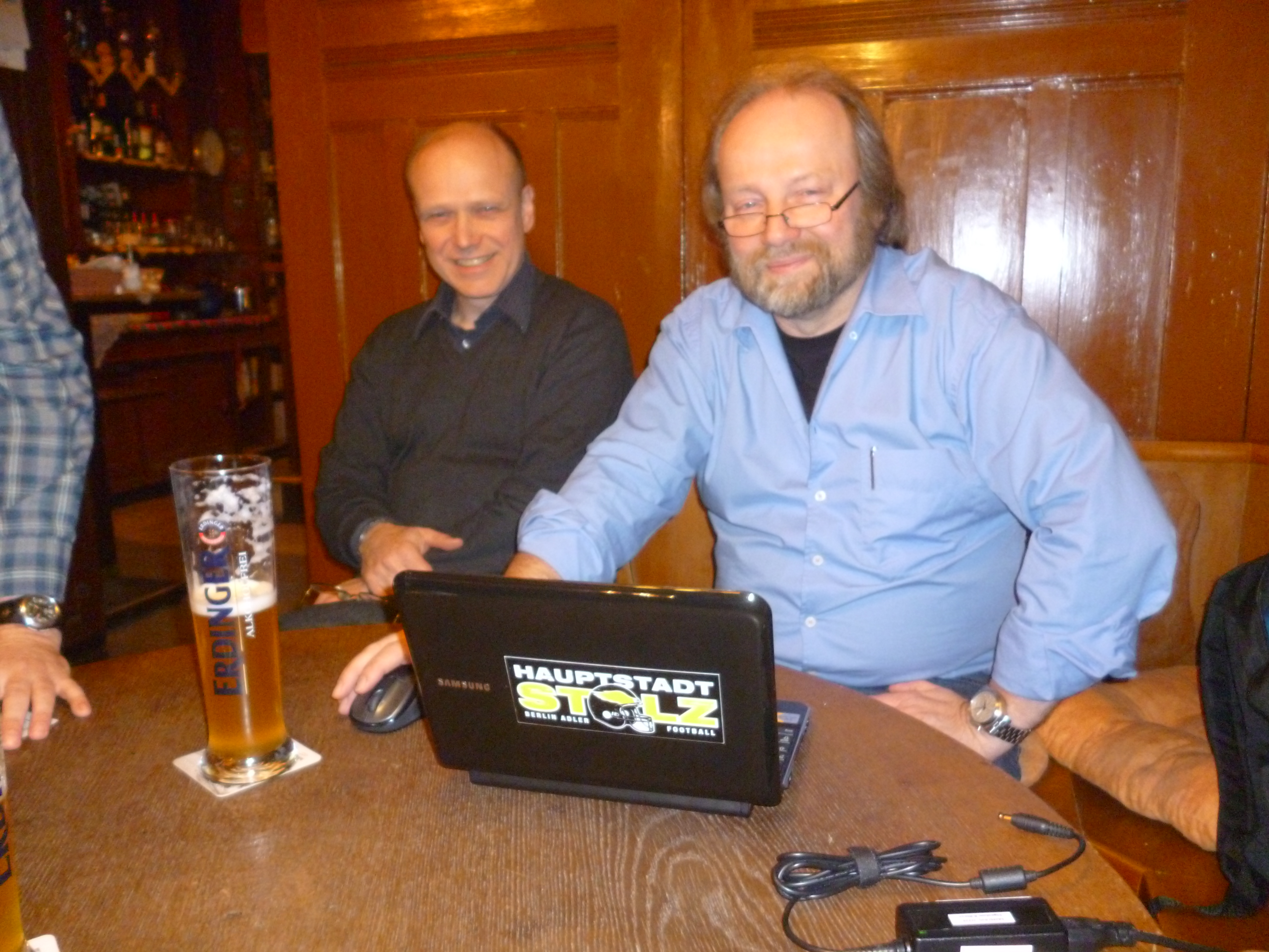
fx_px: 1026
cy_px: 476
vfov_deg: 49.7
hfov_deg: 63.4
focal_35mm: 28
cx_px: 634
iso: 500
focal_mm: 5
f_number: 3.1
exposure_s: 1/15
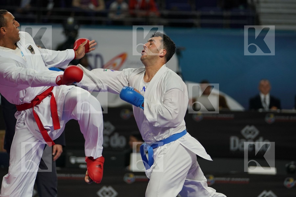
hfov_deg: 8.1
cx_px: 148
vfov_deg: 5.4
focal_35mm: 255
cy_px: 98
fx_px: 2097
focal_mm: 170
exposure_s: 1/1000
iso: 1250
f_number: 2.8
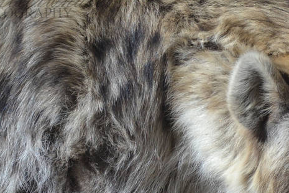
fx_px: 8073
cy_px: 200
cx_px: 165
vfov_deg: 1.4
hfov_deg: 2.1
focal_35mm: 1006
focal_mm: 195
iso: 400
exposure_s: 1/1250
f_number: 5.6
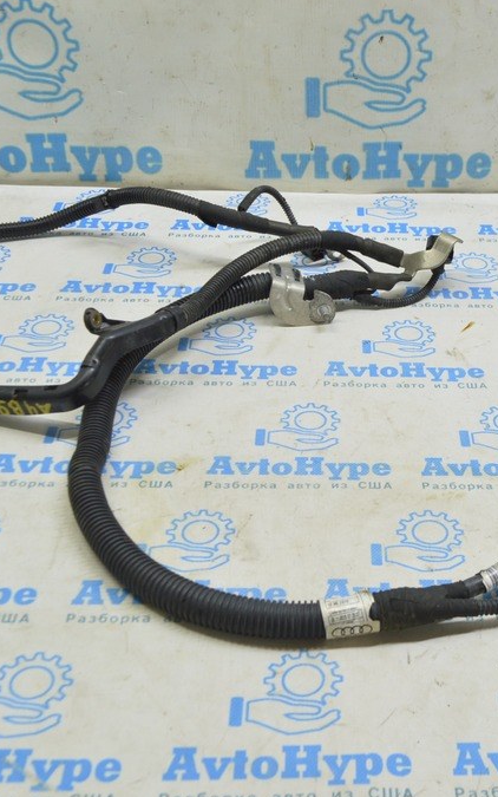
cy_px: 401
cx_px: 388
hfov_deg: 25.0
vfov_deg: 39.6
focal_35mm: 51
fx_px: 1107
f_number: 5.6
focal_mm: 22
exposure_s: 1/20
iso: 400
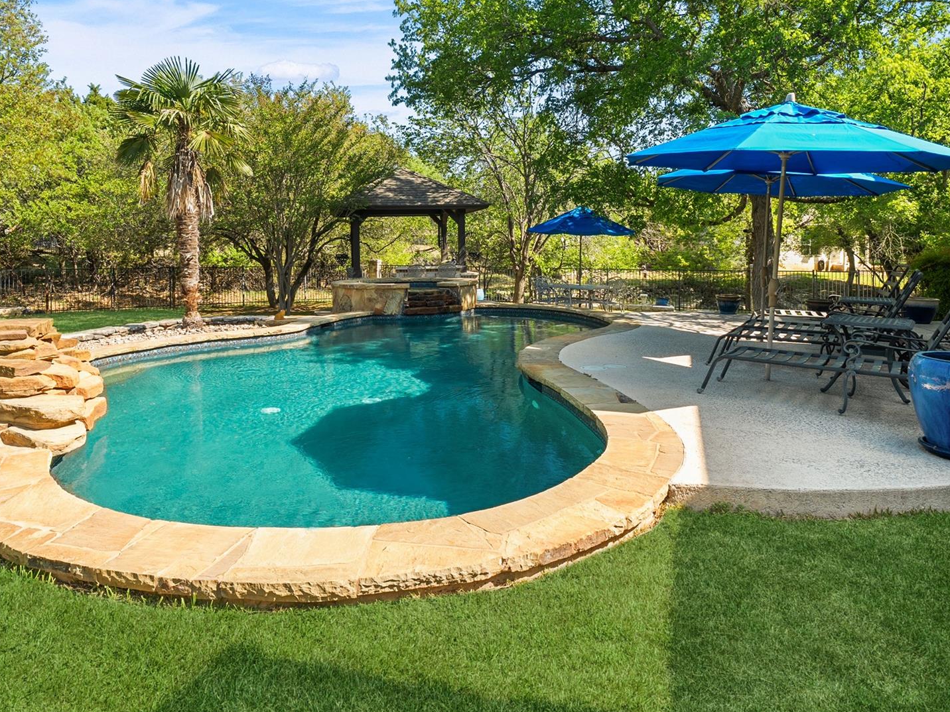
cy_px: 269
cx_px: 425
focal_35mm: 22
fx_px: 604
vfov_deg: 60.3
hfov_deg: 76.2
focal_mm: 16
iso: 200
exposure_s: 1/15
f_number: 11
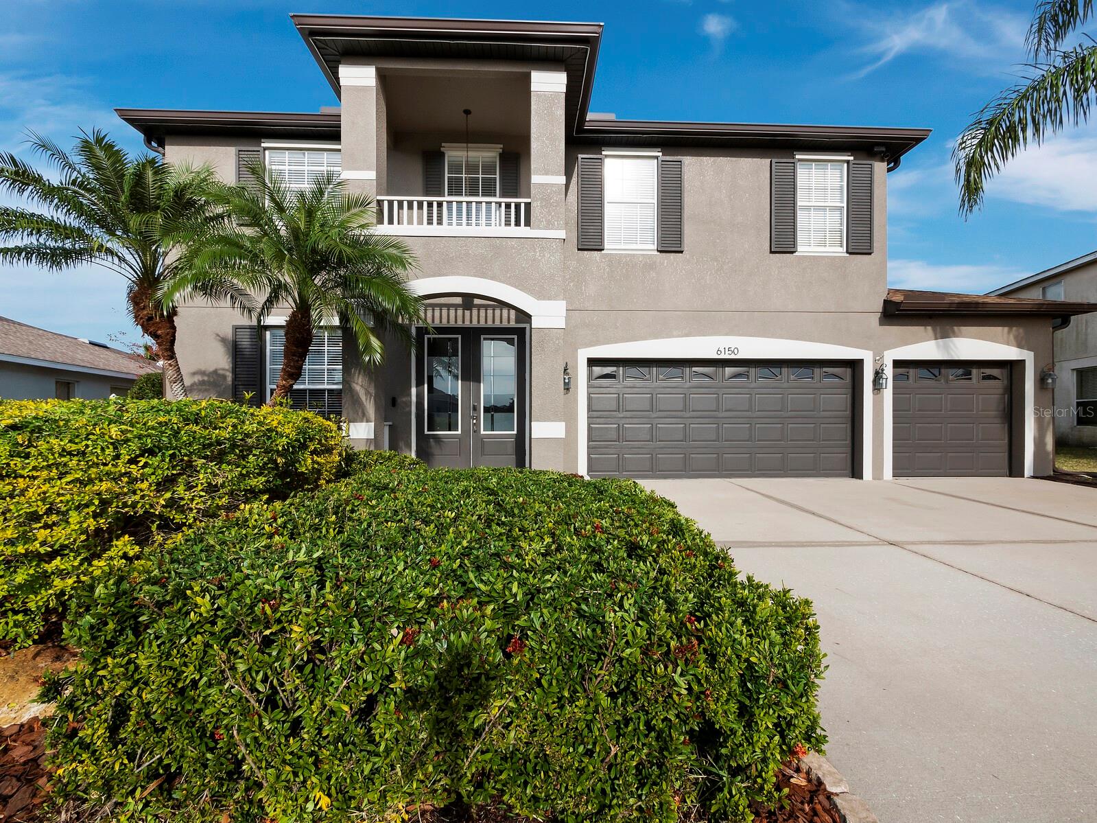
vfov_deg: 85.7
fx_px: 444
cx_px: 548
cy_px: 412
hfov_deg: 102.1
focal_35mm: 14
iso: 400
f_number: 11
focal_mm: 7
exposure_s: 1/200
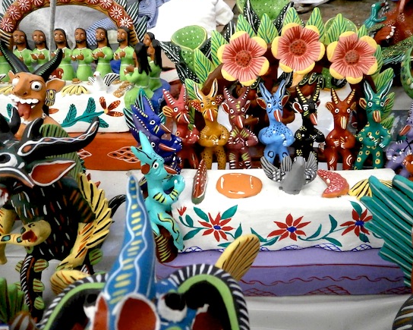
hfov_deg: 62.2
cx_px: 216
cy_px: 160
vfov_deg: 51.5
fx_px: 342
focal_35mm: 28
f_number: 2.8
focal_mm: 4.7
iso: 800
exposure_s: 1/250
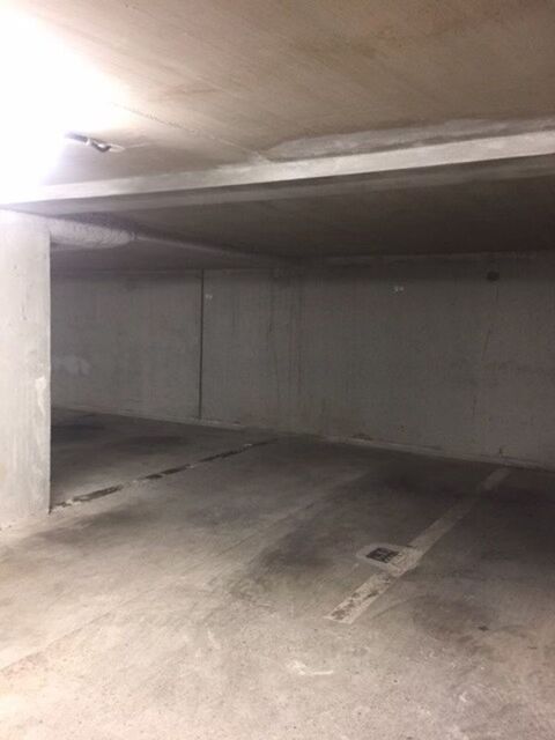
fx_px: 620
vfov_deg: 61.7
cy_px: 370
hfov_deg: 48.2
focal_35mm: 29
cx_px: 278
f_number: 2.2
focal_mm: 4.15
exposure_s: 1/33
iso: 250
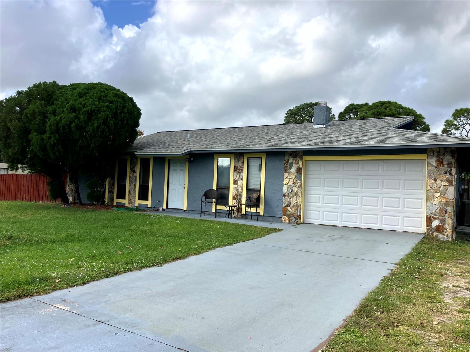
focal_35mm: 28
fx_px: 380
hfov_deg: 63.4
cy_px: 176
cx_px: 235
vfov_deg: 49.7
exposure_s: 1/2315
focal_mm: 3.99
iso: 32
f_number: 1.8
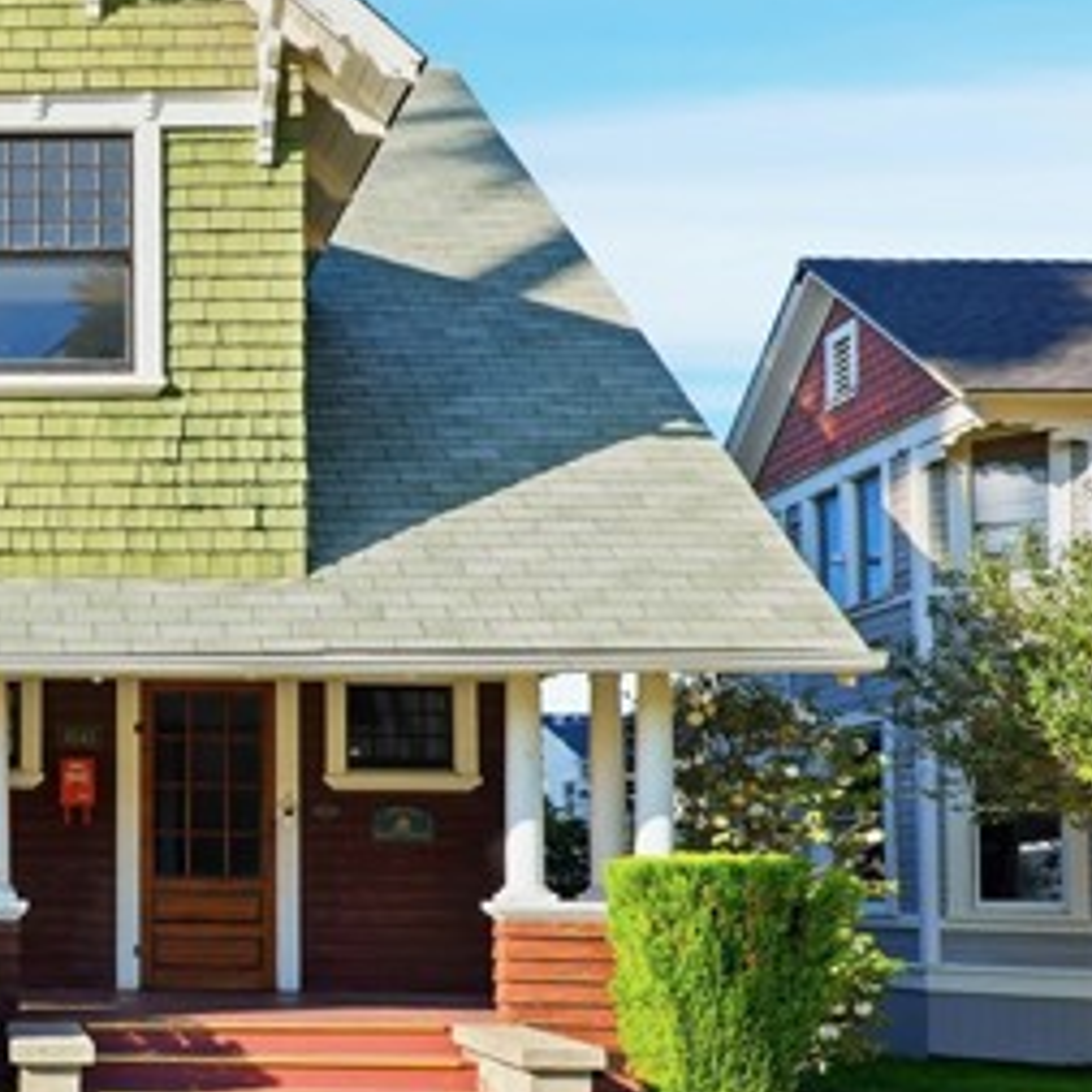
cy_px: 507
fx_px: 1535
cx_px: -73
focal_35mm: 43
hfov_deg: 34.5
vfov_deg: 39.1
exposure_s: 1/2000
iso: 320
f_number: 8
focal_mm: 20
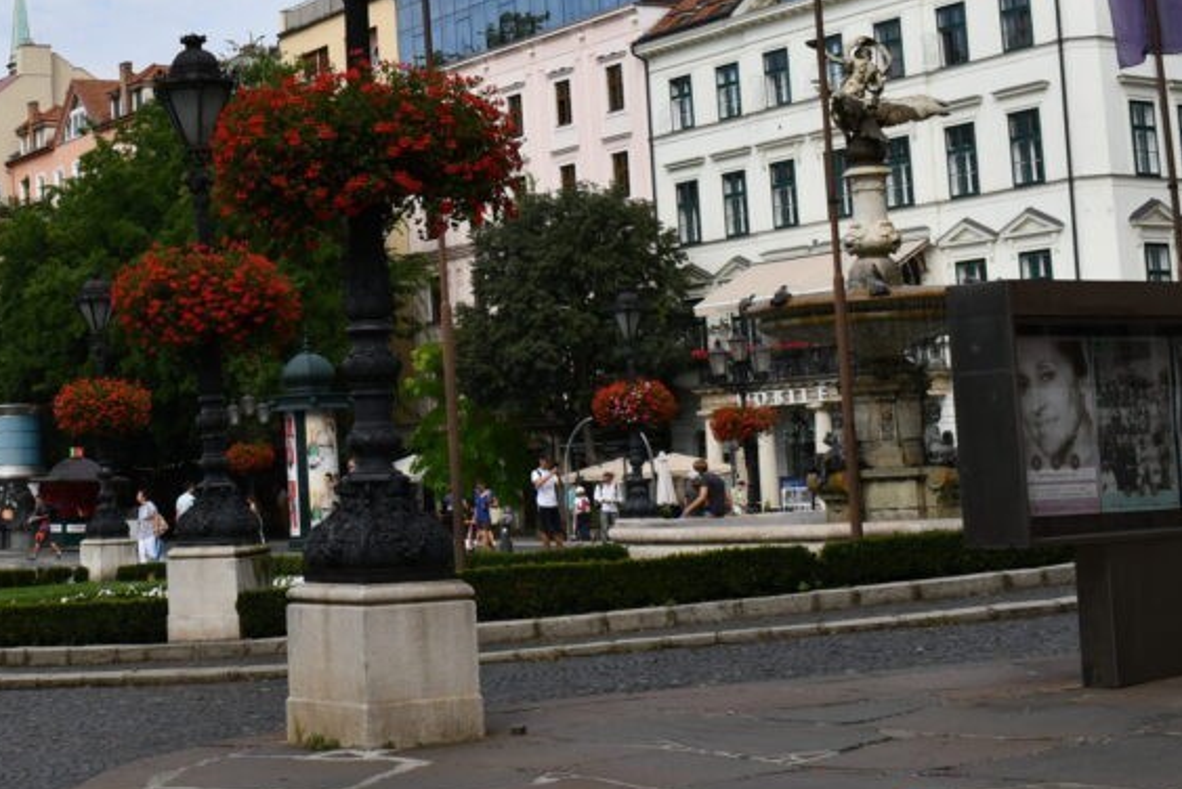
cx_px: 145
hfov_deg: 28.2
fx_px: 2267
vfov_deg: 19.6
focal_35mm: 69
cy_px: 178
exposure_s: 1/320
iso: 100
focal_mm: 24
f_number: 9
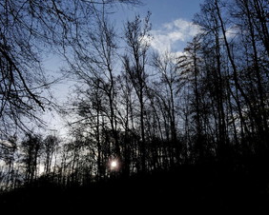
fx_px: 319
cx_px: 135
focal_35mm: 40
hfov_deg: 45.8
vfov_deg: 37.4
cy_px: 107
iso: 80
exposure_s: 1/800
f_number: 4.5
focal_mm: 6
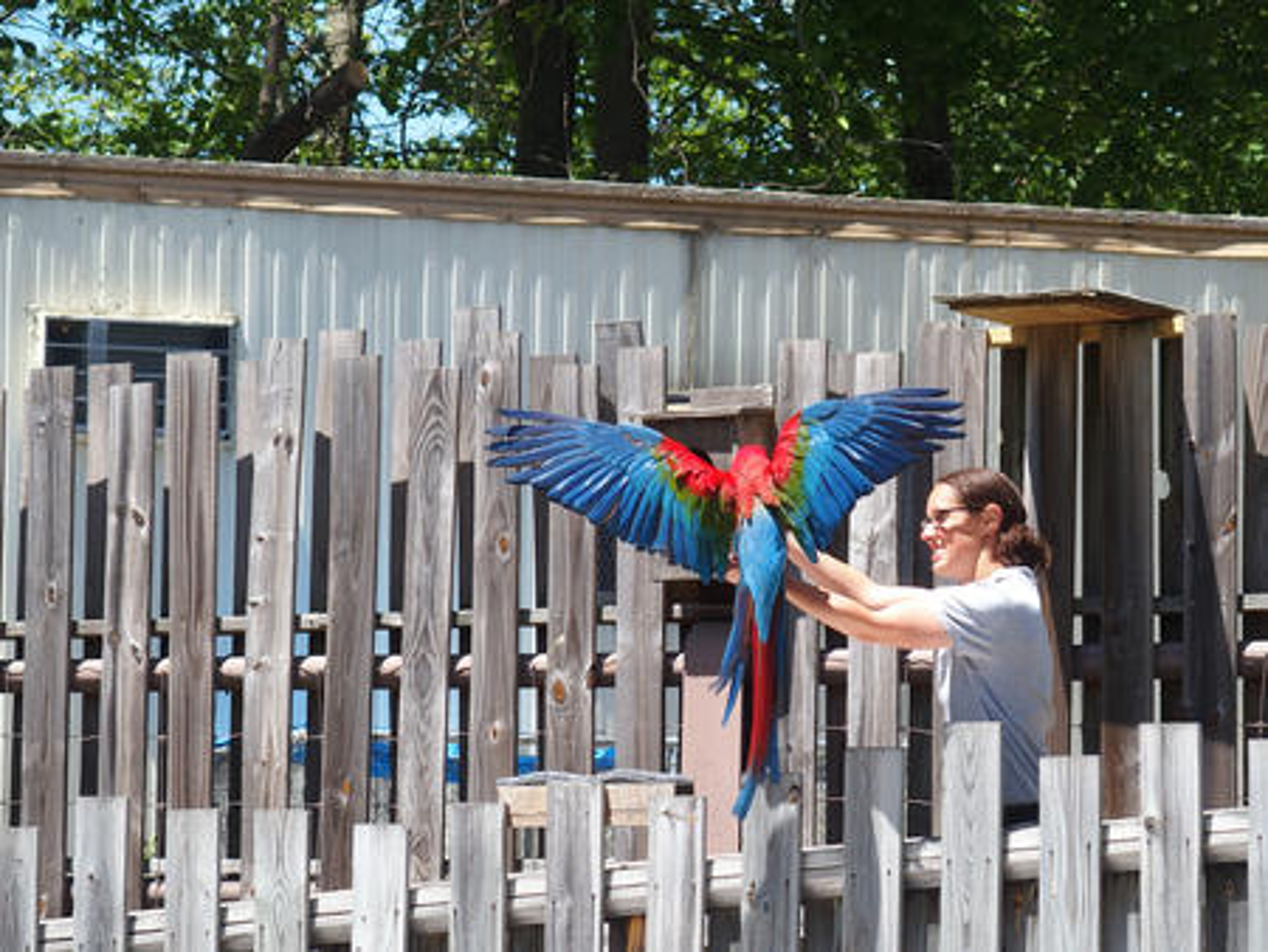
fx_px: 6670
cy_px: 476
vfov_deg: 8.2
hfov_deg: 10.9
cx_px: 634
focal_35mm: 182
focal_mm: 38.6
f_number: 3.5
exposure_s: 1/500
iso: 100
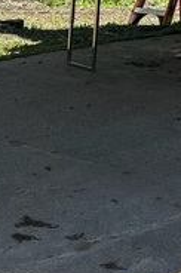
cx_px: 436
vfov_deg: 14.2
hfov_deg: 9.0
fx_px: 1029
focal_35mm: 136
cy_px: -125
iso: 80
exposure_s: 1/1637
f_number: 1.78
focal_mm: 6.76
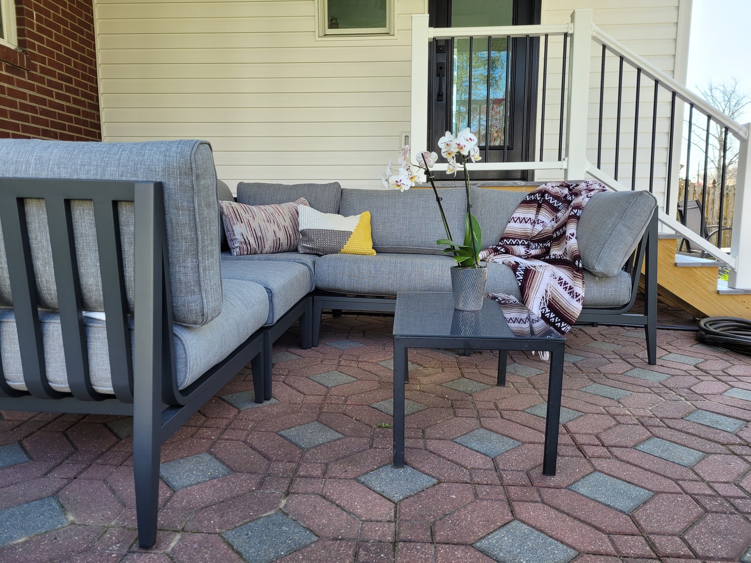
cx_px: 376
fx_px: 564
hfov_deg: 67.3
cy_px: 282
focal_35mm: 26
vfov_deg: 53.1
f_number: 1.8
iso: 40
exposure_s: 1/212
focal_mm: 5.4
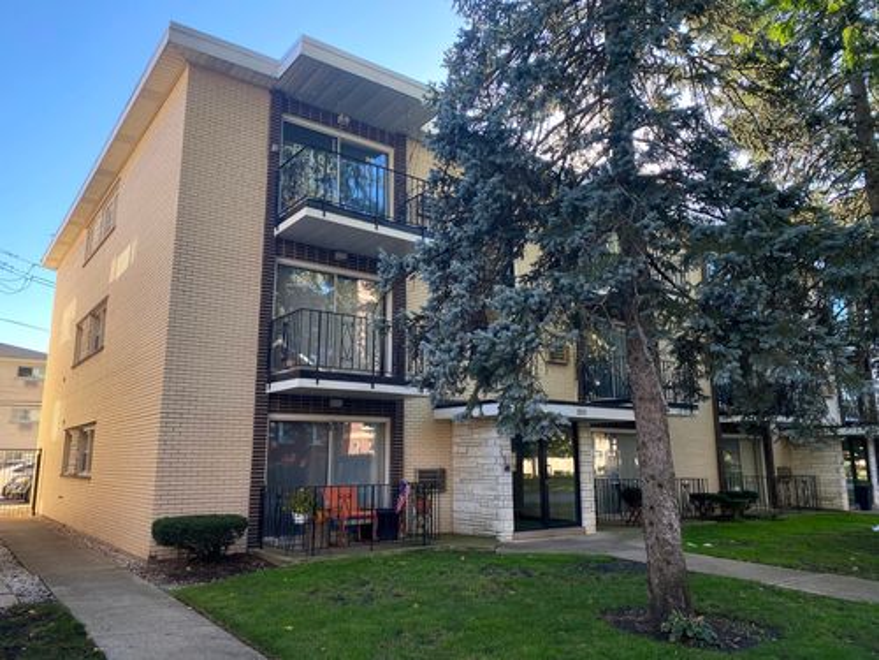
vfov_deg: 53.1
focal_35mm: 26
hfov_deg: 67.3
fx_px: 660
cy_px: 330
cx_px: 440
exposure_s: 1/255
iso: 32
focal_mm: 4.25
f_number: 1.8
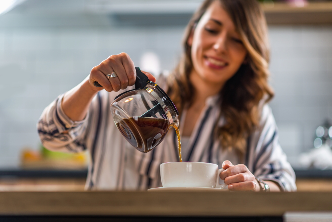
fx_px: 784
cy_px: 111
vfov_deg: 16.1
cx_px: 166
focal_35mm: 85
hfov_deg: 23.9
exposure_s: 1/125
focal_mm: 85
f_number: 1.8
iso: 100
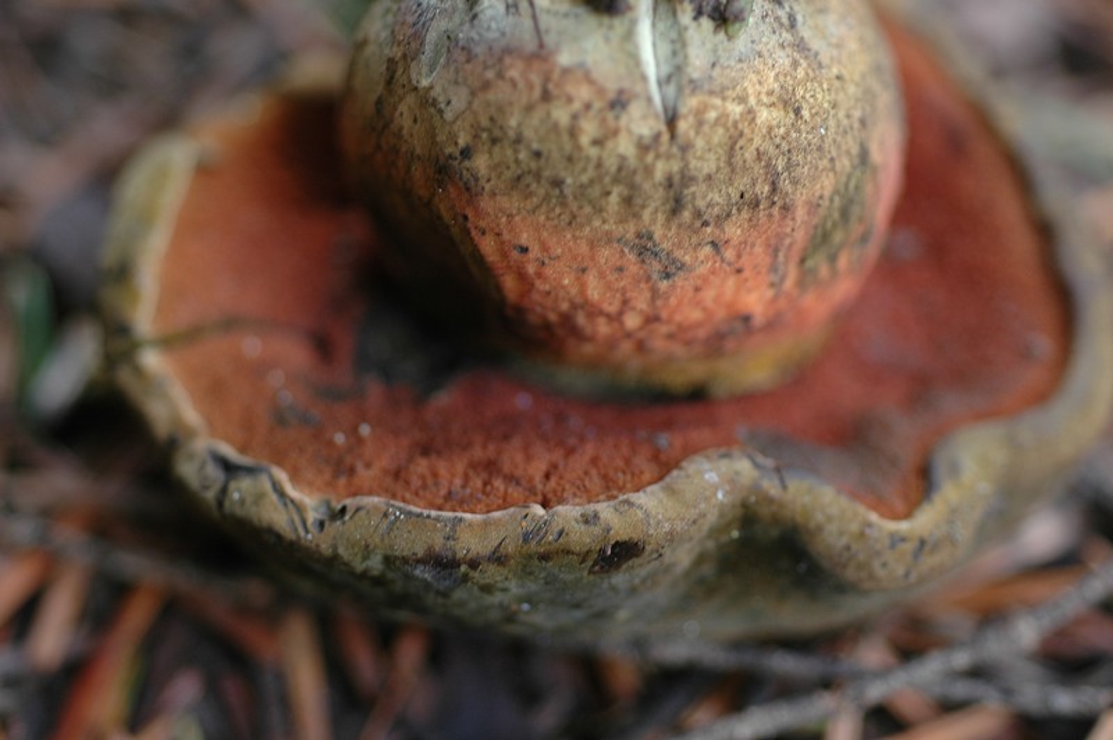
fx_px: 2780
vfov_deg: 15.2
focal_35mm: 90
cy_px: 370
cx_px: 556
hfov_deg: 22.6
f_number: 3.8
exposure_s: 1/50
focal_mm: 60
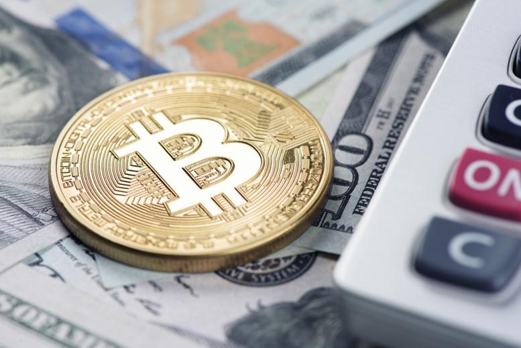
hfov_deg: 19.4
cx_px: 260
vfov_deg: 13.1
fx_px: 1520
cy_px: 174
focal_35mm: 105
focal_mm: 105
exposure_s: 1/125
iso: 100
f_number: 11
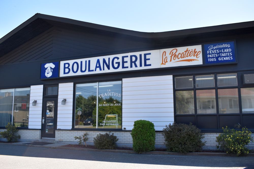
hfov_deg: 59.5
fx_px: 222
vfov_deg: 41.7
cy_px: 84
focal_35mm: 32
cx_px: 127
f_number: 5.6
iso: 640
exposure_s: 1/1000
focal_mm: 21
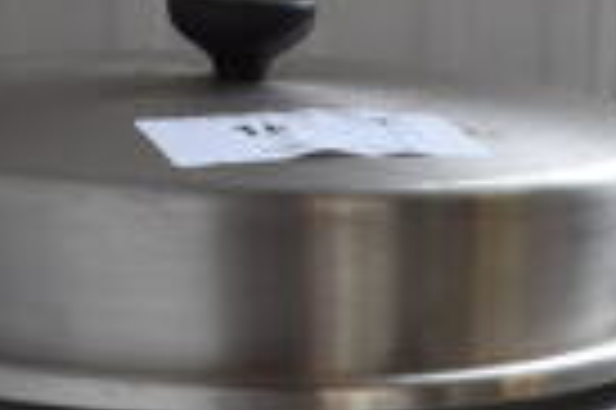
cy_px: 752
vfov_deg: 9.7
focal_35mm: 134
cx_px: 643
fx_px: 2290
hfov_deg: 15.0
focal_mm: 20
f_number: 3.8
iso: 800
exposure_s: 1/200
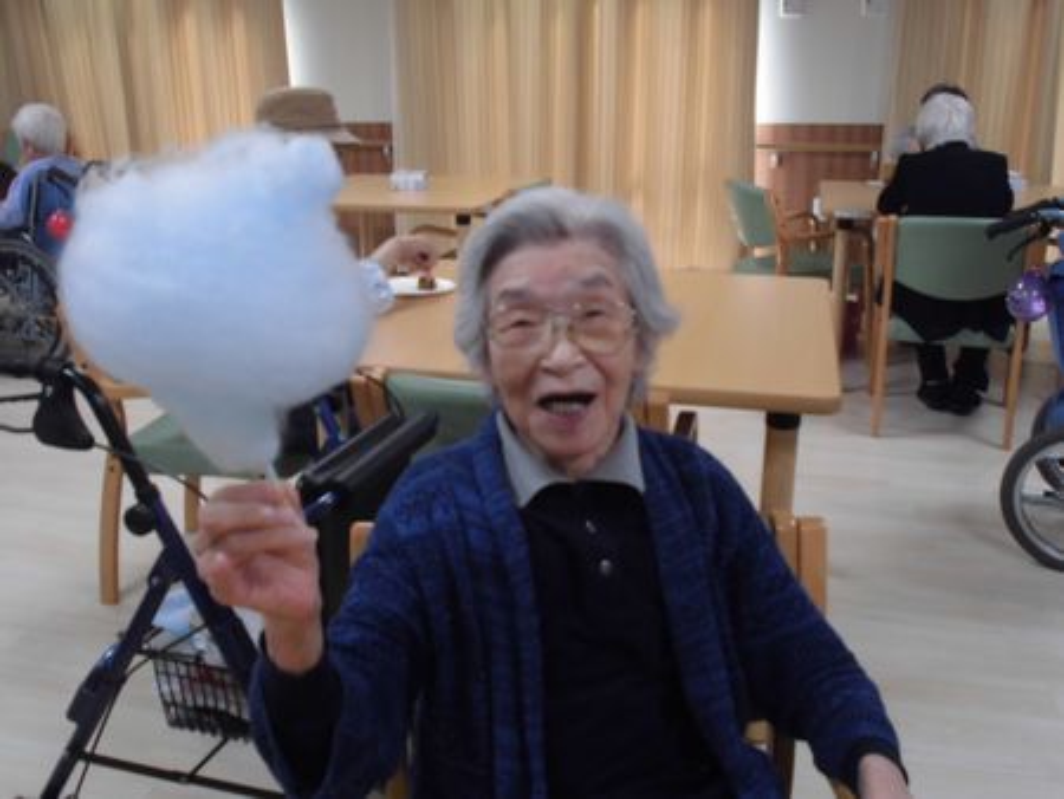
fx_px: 1046
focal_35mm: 34
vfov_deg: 41.8
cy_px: 400
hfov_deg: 53.9
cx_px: 532
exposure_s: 1/60
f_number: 4
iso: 200
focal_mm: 6.1
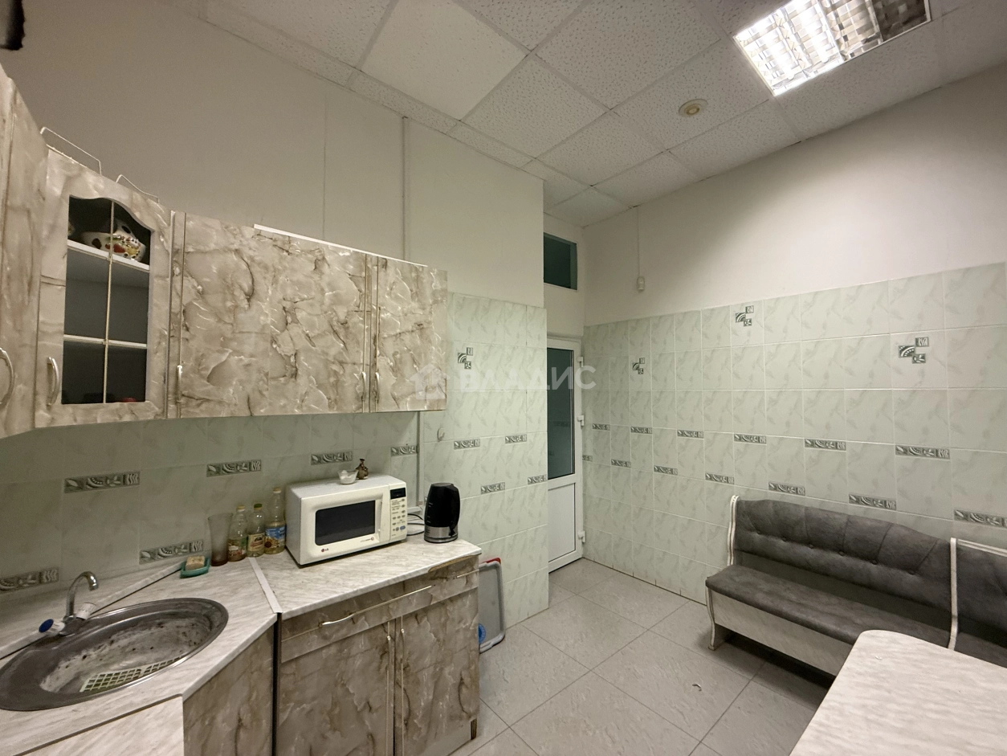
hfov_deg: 102.1
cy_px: 378
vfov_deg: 85.7
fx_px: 407
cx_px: 504
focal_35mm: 14
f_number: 2.2
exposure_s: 1/50
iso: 400
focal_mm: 2.22
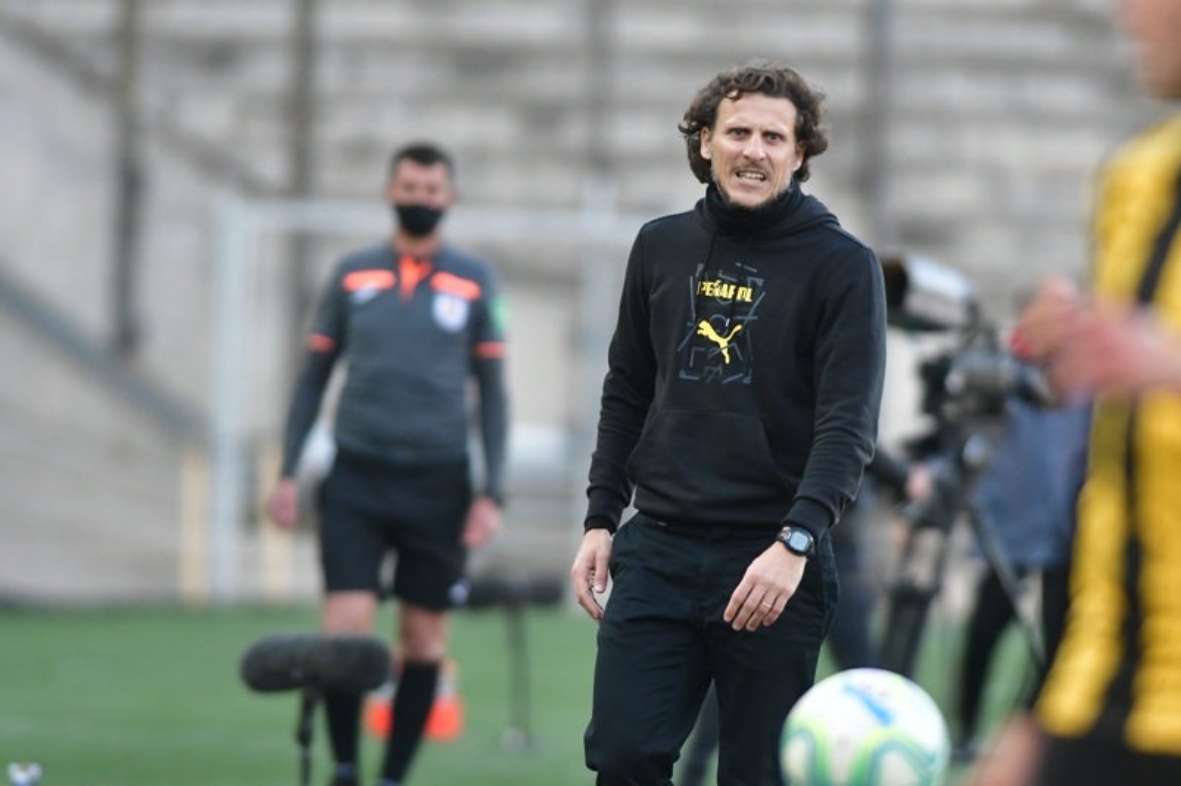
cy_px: 404
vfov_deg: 2.4
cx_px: 698
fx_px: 18854
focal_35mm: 575
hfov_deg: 3.6
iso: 2000
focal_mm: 300
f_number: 3.5
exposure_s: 1/1250
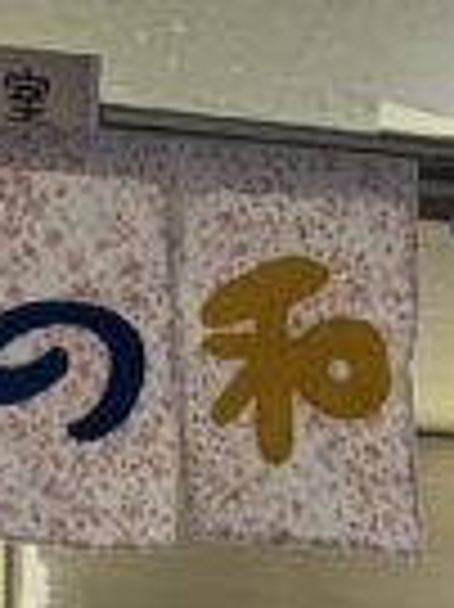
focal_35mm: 197
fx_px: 3450
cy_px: 1009
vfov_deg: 9.7
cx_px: 764
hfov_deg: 7.4
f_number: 1.6
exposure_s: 1/230
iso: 100
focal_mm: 5.96
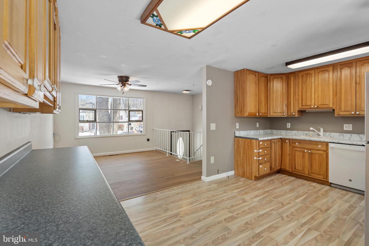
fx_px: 164
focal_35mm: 16
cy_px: 123
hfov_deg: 96.7
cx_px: 184
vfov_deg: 73.7
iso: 200
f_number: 8
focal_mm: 16
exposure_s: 1/5
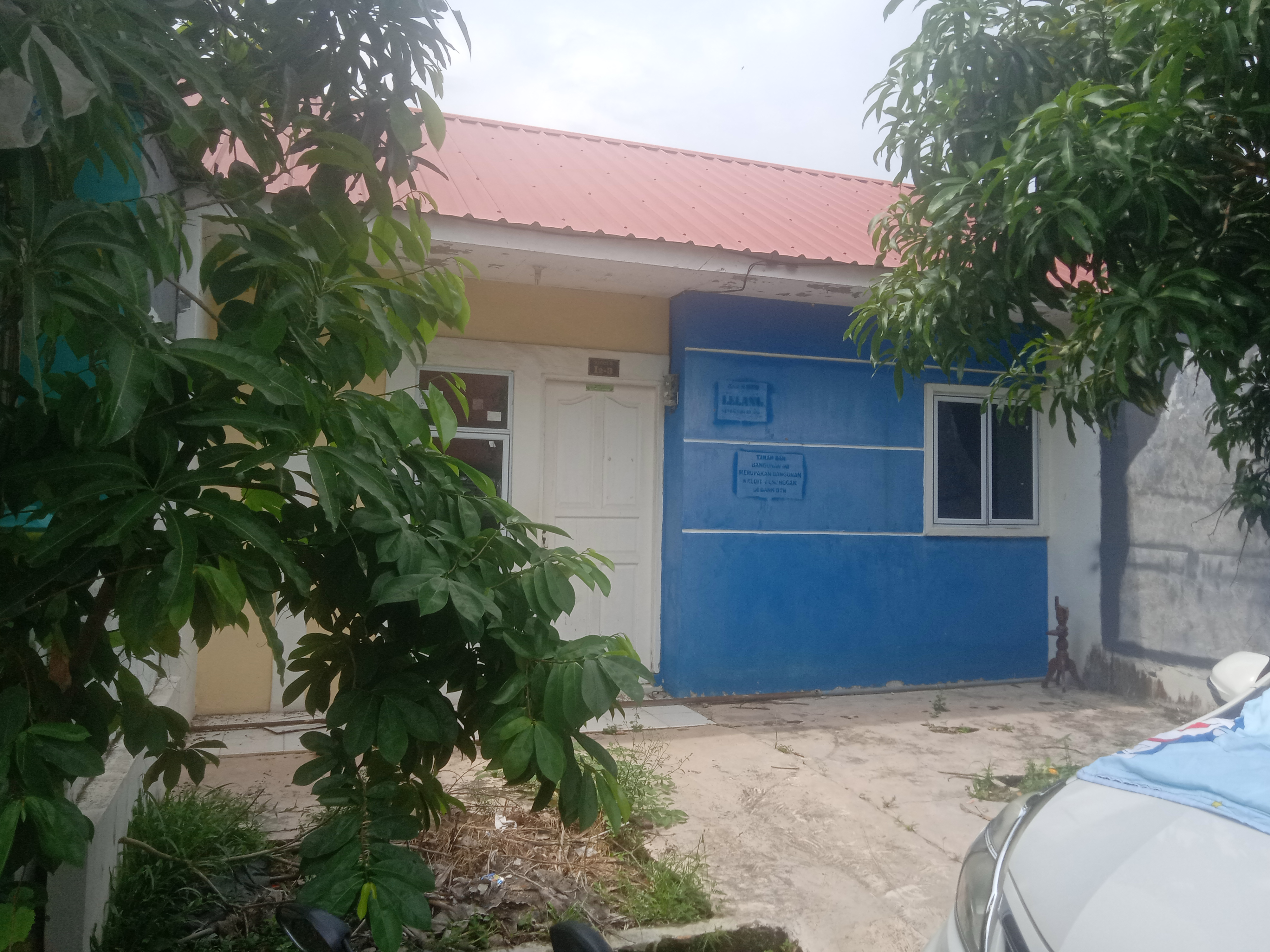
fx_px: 991
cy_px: 459
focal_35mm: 27
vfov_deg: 51.3
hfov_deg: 65.3
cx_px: 637
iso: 104
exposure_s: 1/749
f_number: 2.2
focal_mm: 3.46
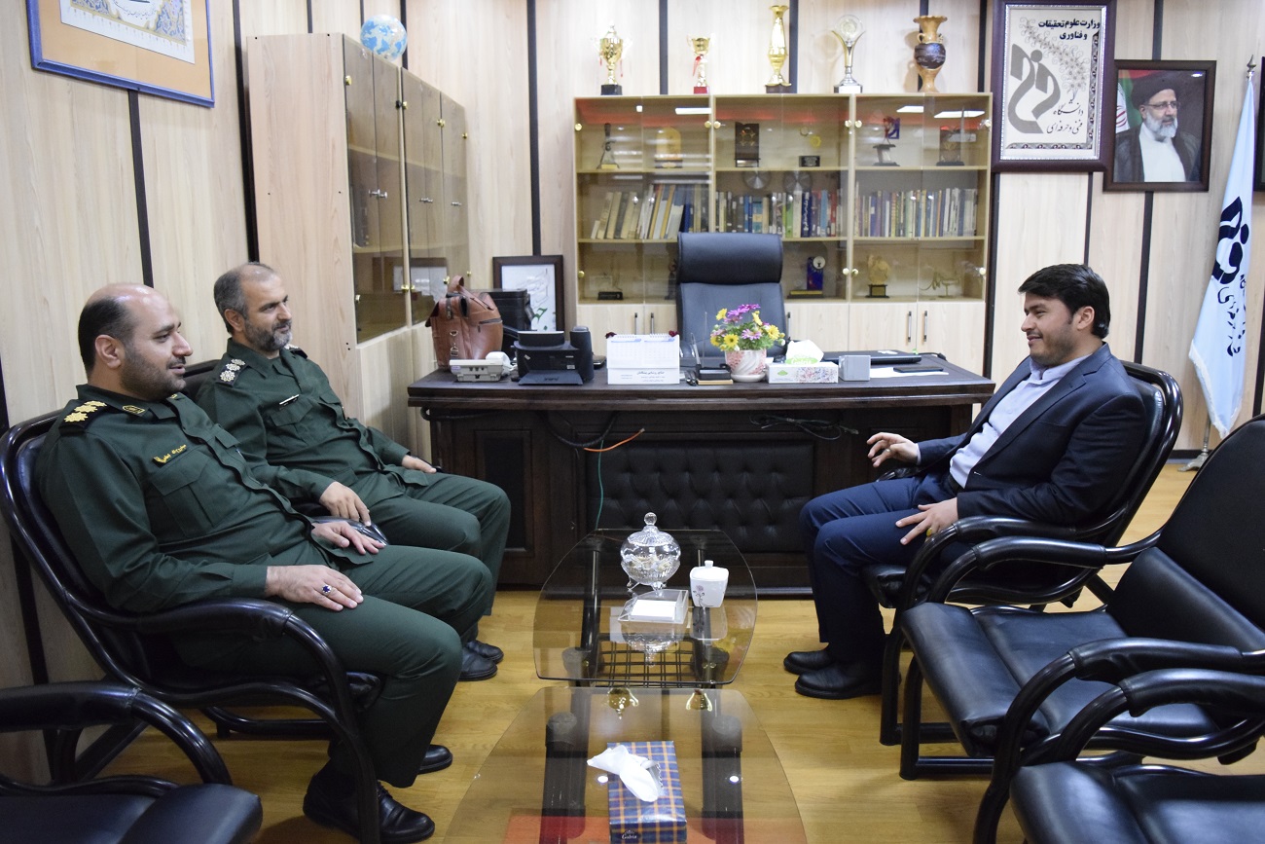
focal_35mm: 27
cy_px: 422
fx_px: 949
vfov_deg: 47.9
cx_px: 632
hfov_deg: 67.4
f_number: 3.5
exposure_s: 1/160
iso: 5000
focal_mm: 18
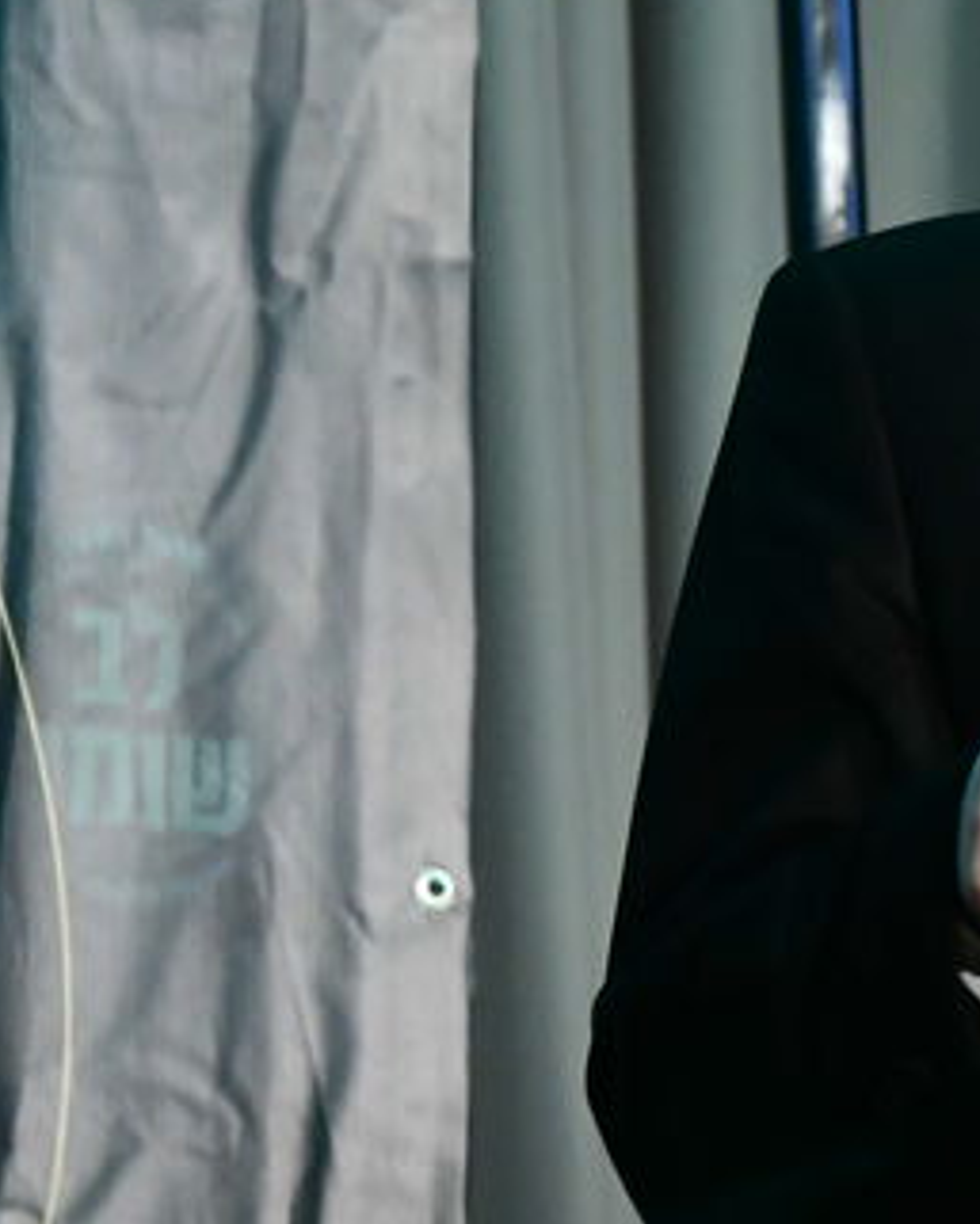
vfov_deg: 4.5
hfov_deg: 3.6
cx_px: 2097
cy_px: 749
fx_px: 15582
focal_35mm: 430
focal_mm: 105
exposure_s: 1/125
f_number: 5.6
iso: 3200
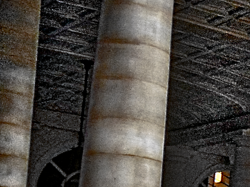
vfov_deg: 11.4
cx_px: 630
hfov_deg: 11.9
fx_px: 924
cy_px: 211
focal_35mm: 128
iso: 125
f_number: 3.5
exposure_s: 1/160
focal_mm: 4.5
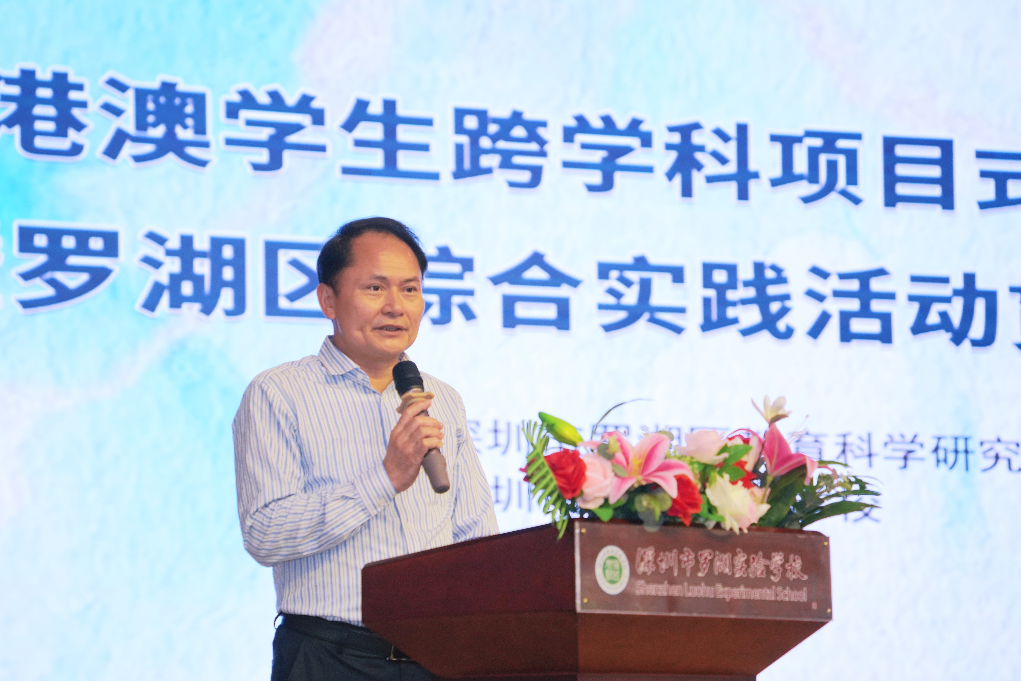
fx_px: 3631
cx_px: 510
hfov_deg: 16.0
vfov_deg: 10.7
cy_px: 340
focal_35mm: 128
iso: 1250
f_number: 5
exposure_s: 1/160
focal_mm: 128
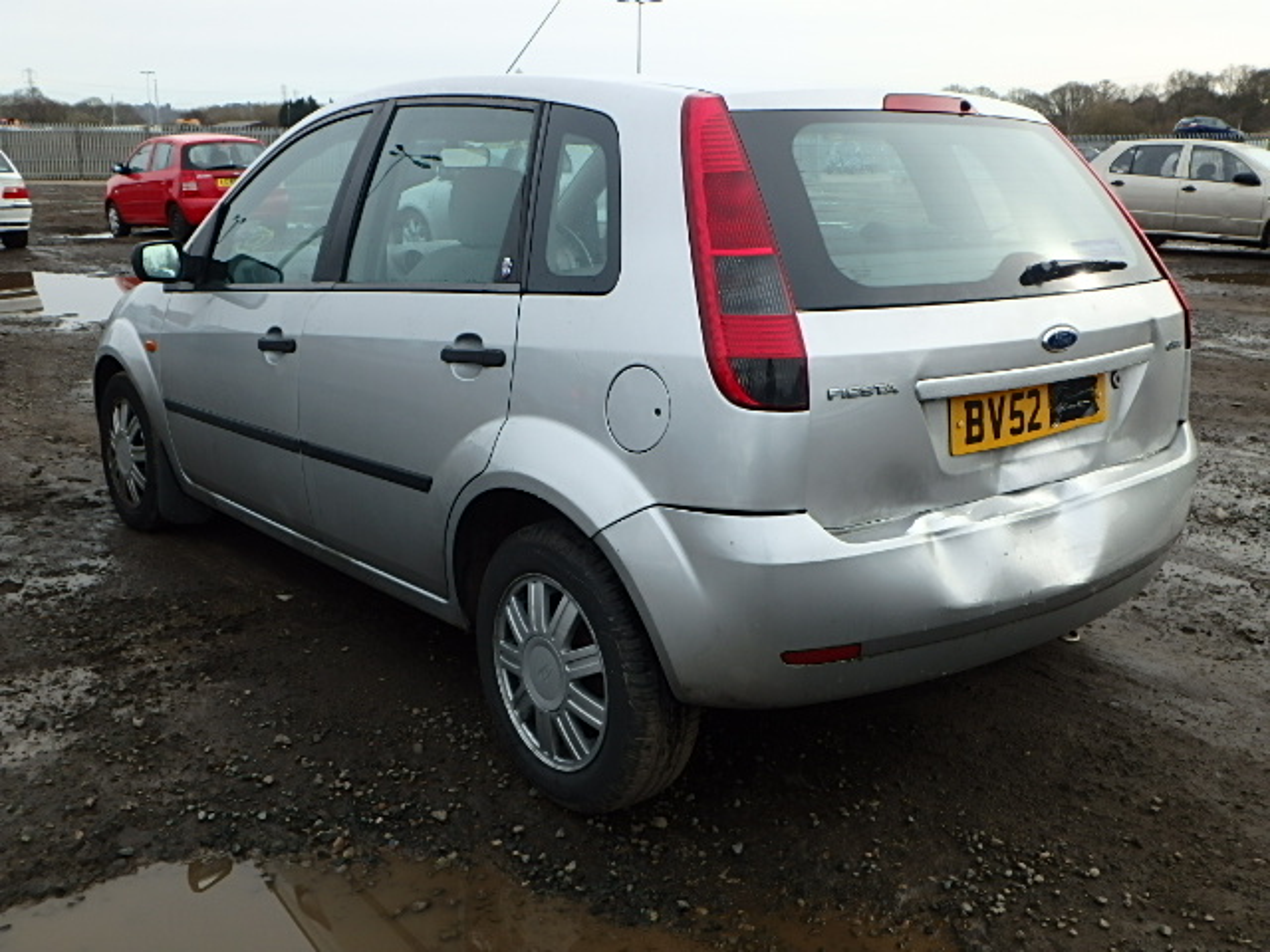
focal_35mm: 34
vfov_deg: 41.8
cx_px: 635
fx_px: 1247
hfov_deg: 54.0
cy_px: 476
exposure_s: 1/250
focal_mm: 6
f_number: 4.9
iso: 125
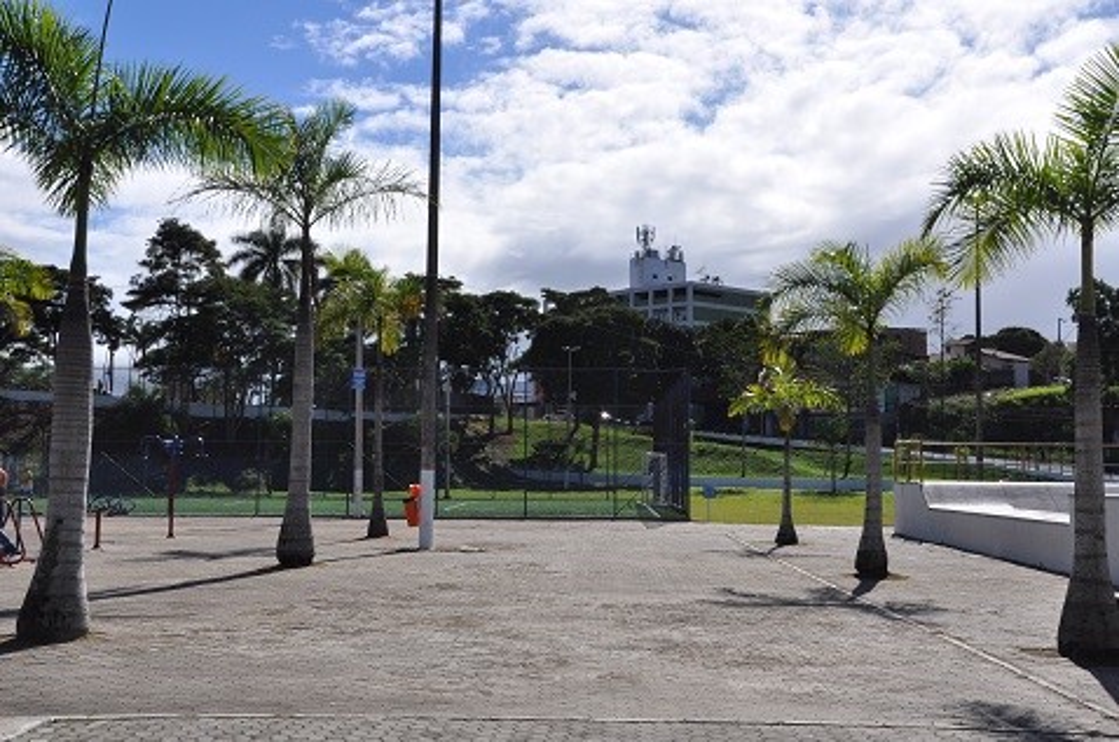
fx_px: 1396
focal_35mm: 45
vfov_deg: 29.8
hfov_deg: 43.7
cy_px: 371
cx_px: 560
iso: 400
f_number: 14
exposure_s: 1/800
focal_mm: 30
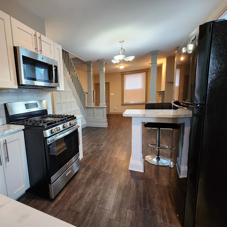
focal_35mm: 16
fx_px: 119
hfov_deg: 84.4
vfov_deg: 87.4
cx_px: 76
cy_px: 117
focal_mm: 2.2
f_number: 2.2
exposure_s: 1/30
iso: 400
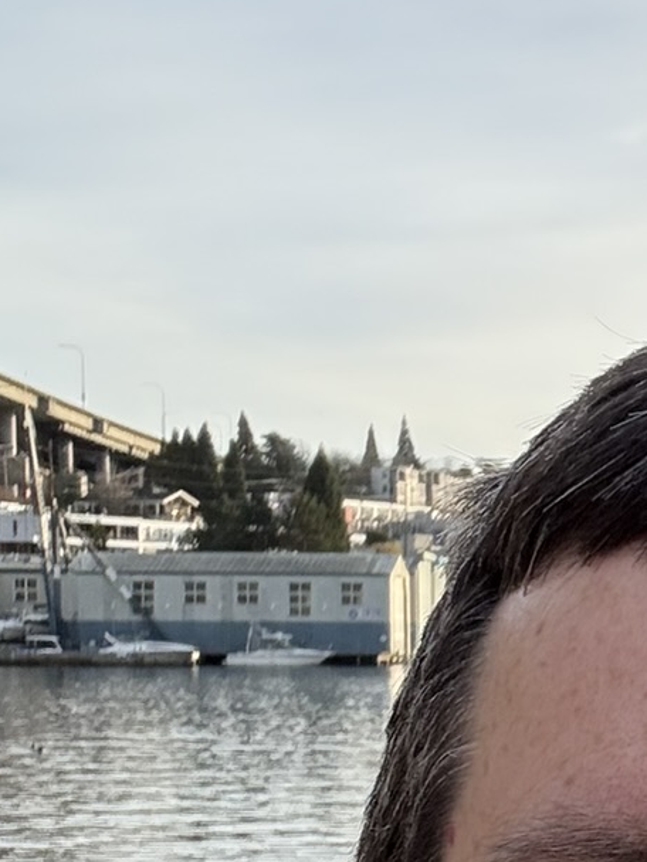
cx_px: 813
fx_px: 2517
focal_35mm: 101
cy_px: 733
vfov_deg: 19.2
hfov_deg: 14.1
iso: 40
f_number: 1.9
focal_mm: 2.69
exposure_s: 1/628
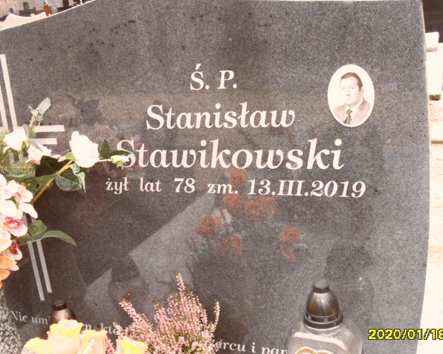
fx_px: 577
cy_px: 186
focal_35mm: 44
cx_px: 220
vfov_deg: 34.1
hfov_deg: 42.0
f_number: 3.6
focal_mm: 6.5
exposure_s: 1/45
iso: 200
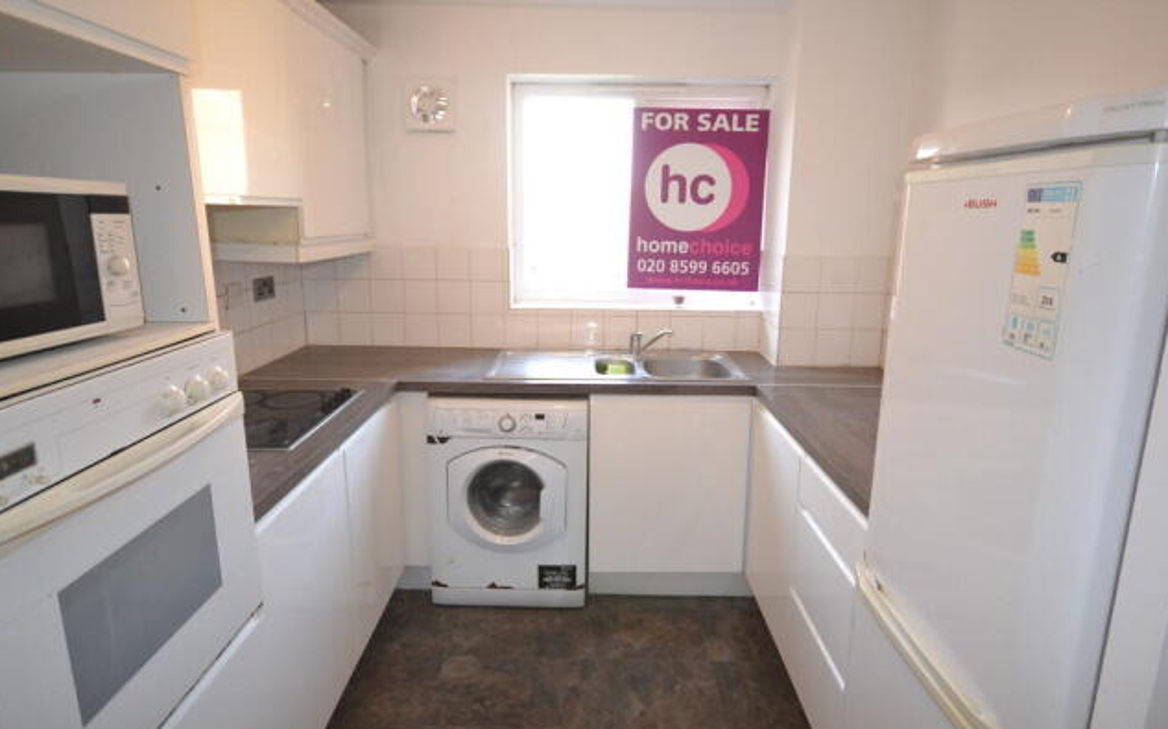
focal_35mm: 19
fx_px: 605
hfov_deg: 88.0
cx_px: 597
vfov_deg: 62.1
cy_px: 344
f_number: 4.5
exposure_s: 1/60
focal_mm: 12
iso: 1100
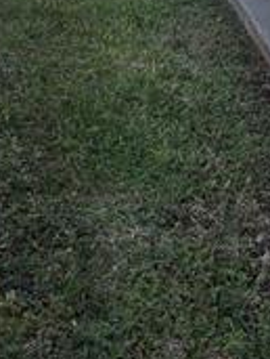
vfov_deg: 18.5
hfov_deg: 14.9
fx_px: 943
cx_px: -155
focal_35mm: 91
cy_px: -208
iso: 64
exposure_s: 1/1048
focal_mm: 5.96
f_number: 1.6
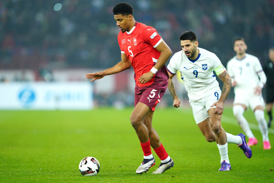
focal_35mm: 400
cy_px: 92
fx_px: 3045
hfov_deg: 5.2
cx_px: 137
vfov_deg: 3.4
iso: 3200
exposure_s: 1/1600
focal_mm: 400
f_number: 2.8
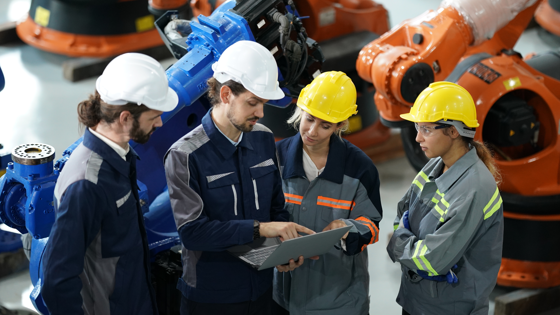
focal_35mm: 142
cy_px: 147
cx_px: 280
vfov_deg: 8.5
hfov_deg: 15.1
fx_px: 2109
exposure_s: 1/200
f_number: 1.8
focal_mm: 135
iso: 1600
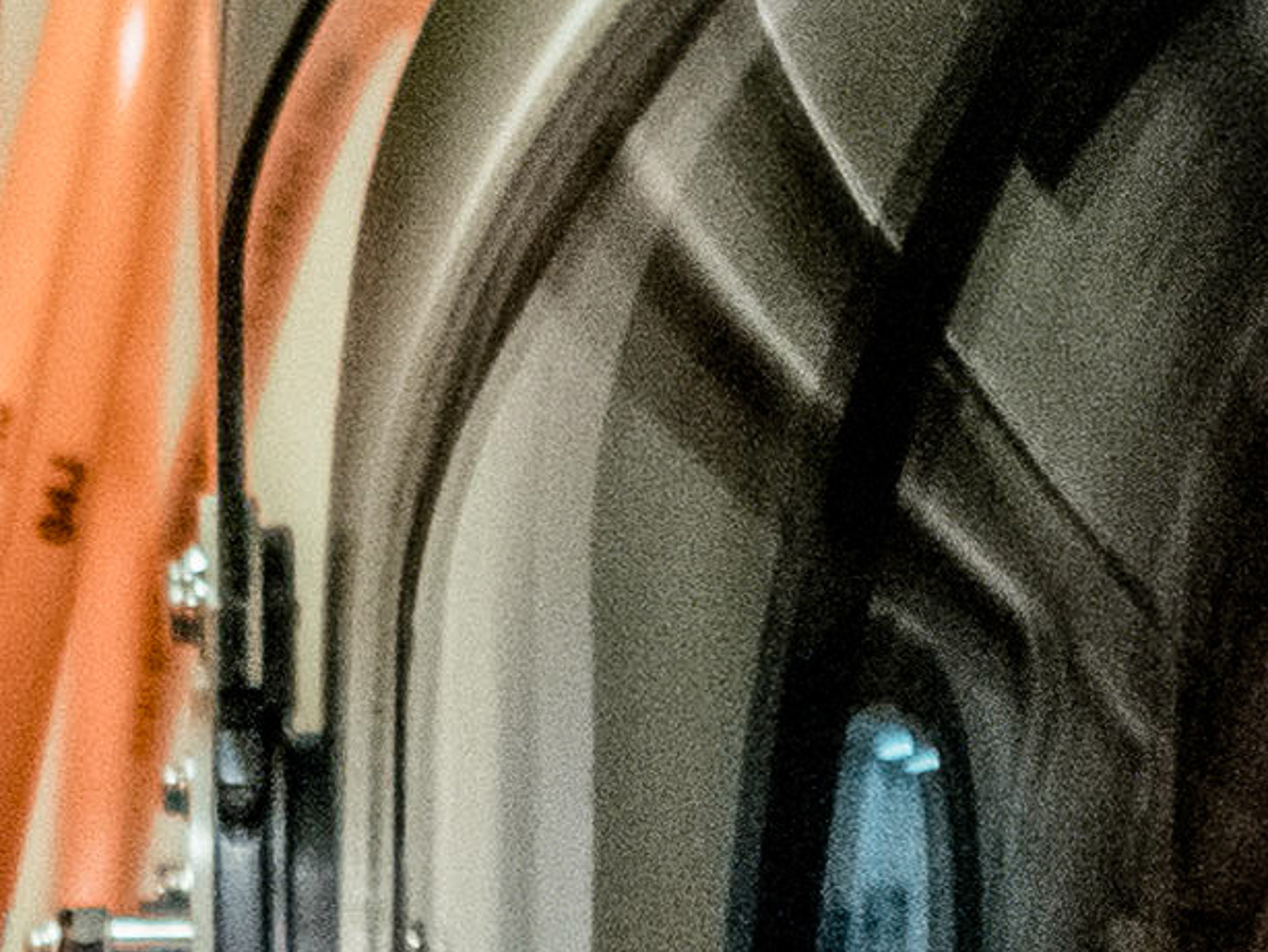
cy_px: 2111
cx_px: 3668
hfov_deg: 3.2
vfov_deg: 2.5
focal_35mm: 600
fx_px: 21987
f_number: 2.8
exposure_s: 1/25
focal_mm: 40
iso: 1600
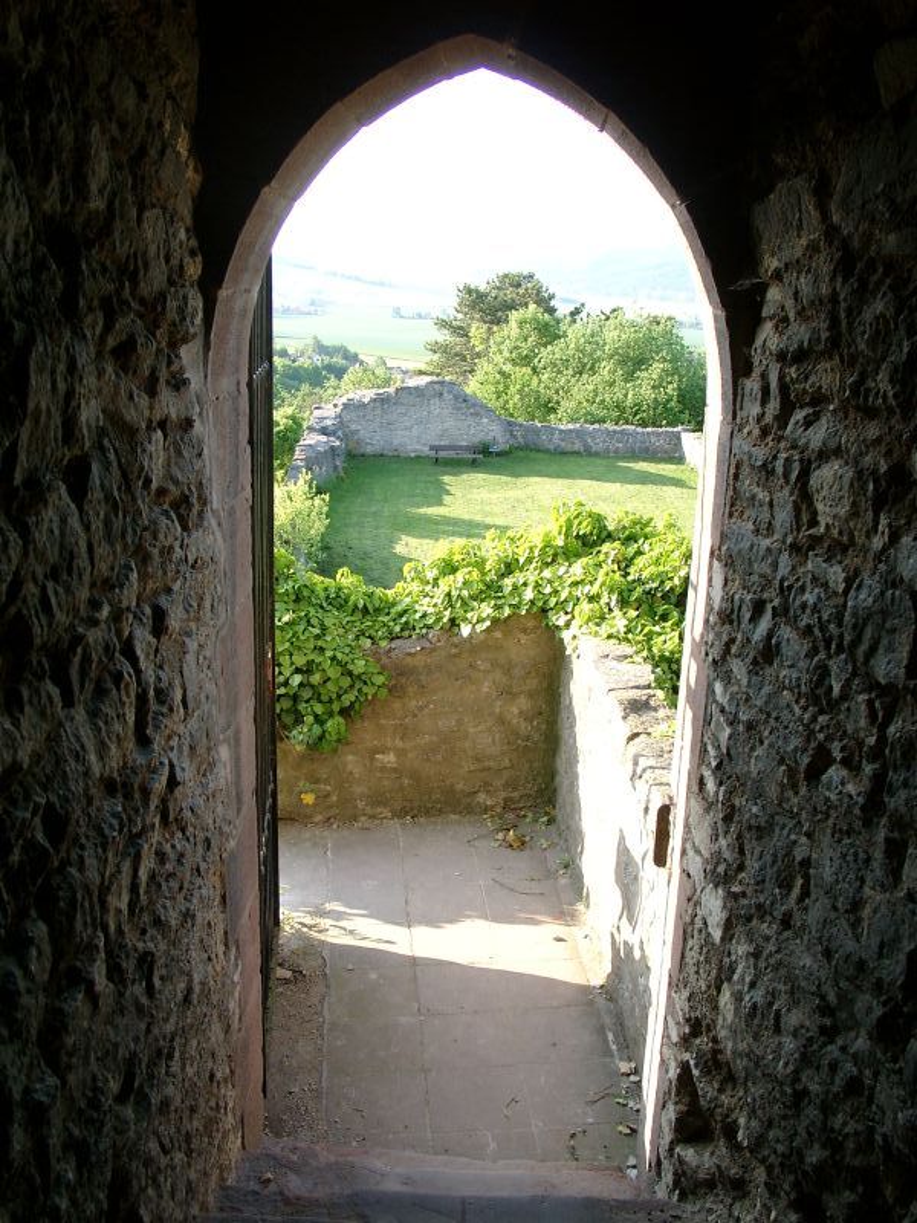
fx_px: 1201
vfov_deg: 54.0
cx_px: 458
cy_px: 612
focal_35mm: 34
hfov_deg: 41.8
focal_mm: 7.13
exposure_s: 1/82.7
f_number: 4
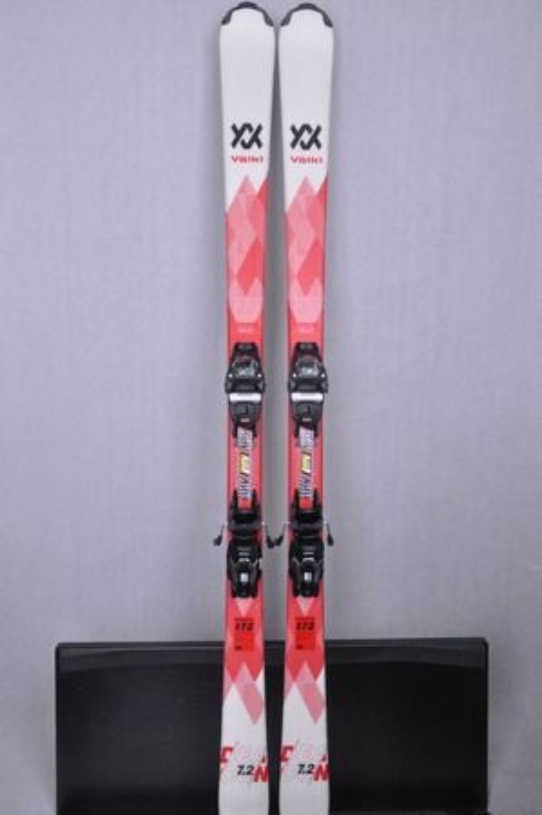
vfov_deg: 57.3
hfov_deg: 39.9
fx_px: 747
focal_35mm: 33
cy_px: 408
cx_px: 271
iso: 3200
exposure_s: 1/125
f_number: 9.5
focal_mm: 22
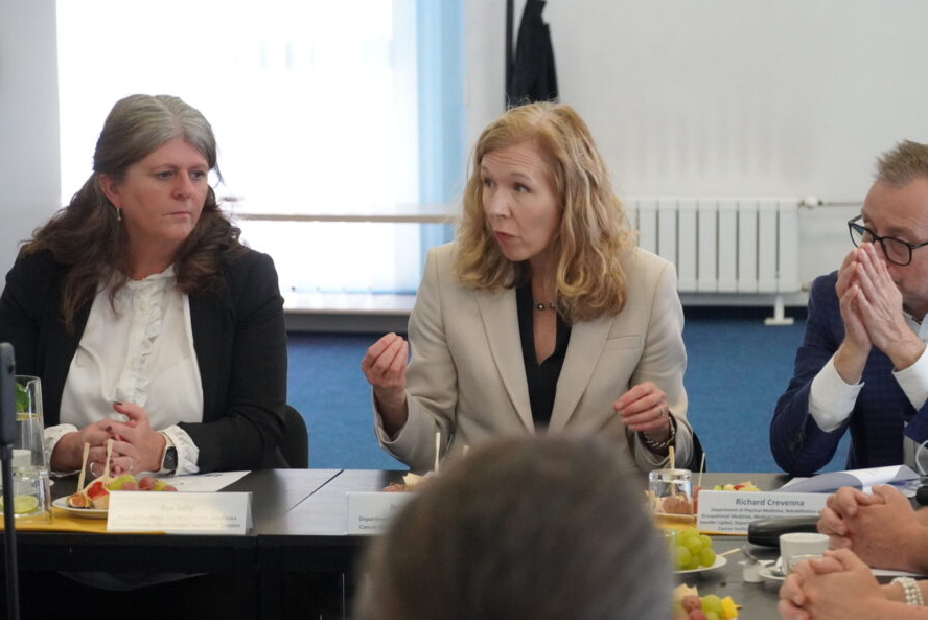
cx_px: 533
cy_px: 274
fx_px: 3522
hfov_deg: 15.0
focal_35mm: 137
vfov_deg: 10.1
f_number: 5.6
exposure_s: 1/160
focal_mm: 79
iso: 6400
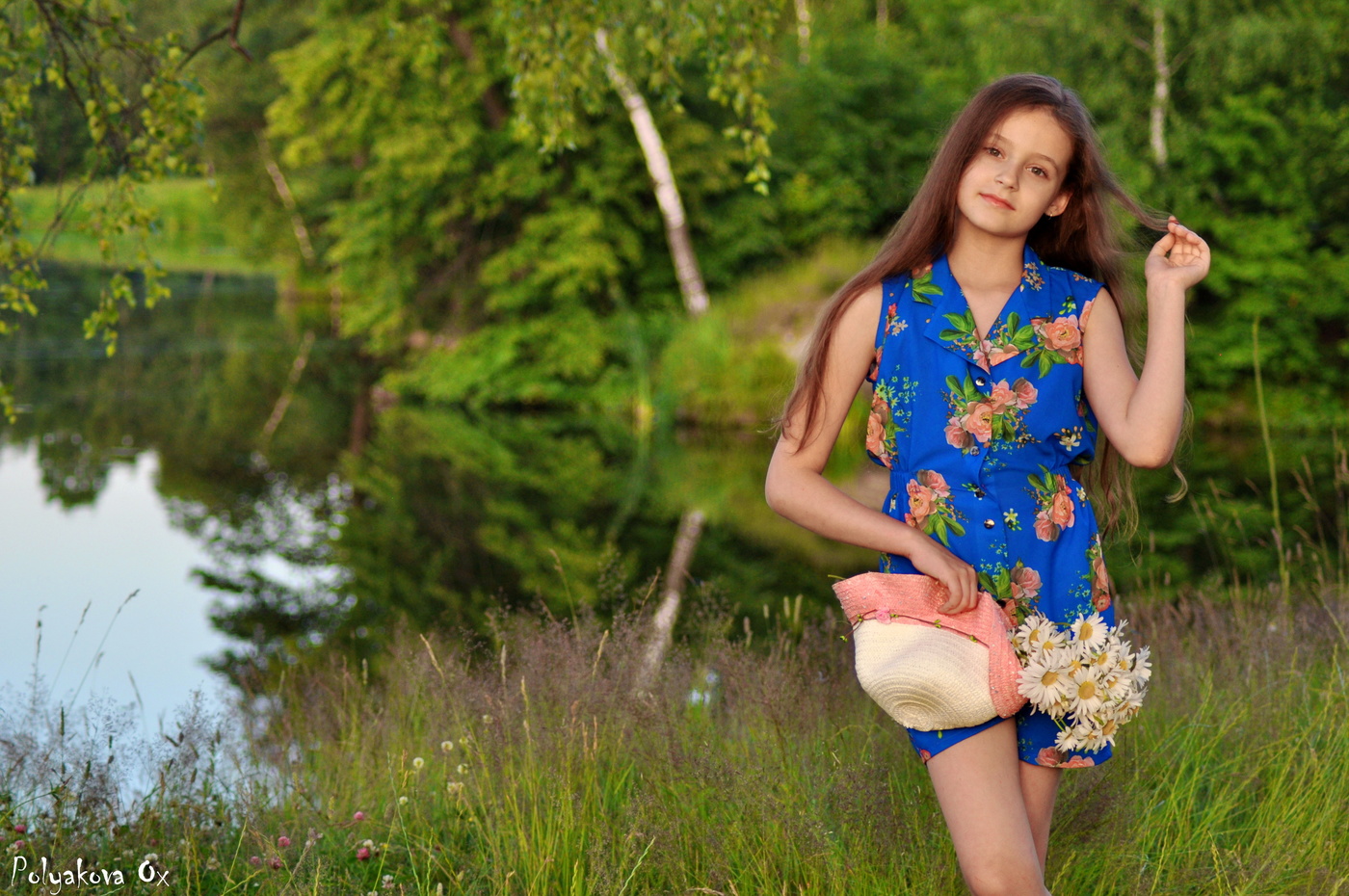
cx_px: 674
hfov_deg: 19.5
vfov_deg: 13.0
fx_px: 3930
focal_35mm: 105
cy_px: 448
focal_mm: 70
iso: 400
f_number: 4
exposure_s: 1/250
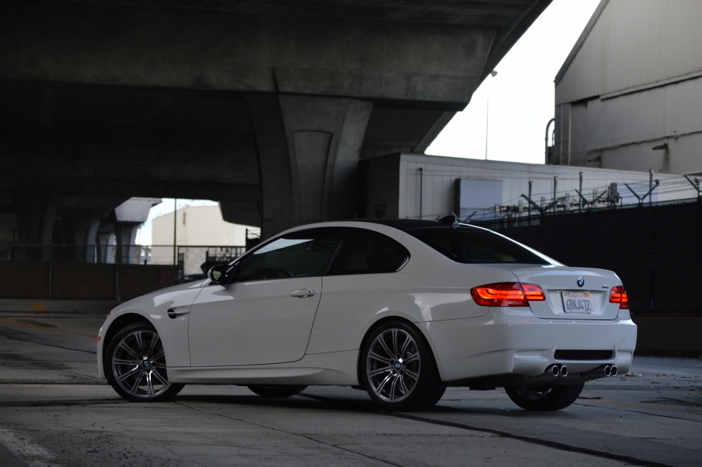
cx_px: 351
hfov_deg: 14.9
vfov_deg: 9.9
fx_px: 2689
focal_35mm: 138
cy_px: 234
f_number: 4.2
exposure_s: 1/250
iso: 400
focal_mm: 92
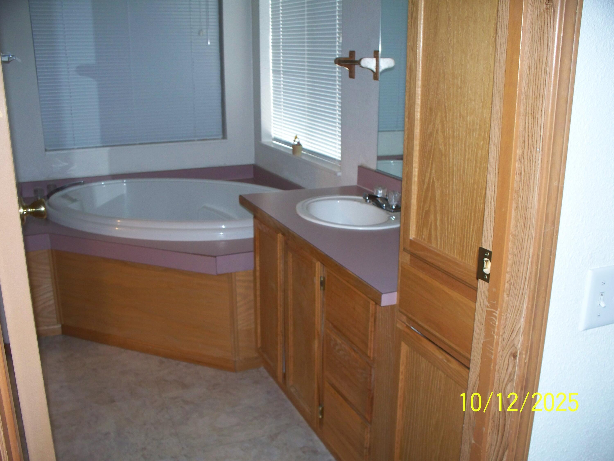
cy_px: 230
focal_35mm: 36
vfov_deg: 39.7
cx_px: 307
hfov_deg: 51.3
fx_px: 639
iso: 200
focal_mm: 7.54
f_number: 2.8
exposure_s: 1/30
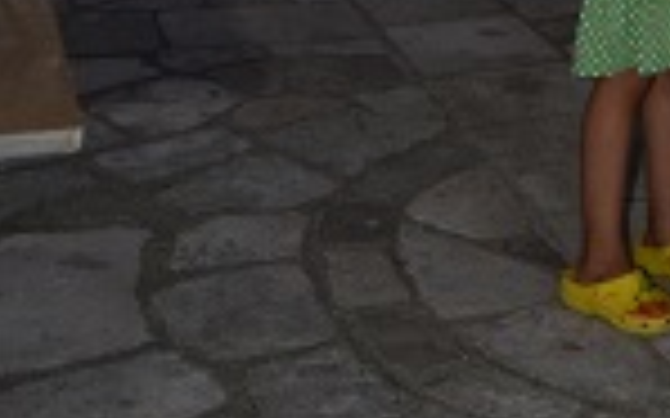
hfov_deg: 25.7
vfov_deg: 12.6
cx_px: 746
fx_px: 1351
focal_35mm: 74
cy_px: -654
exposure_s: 1/60
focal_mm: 12
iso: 640
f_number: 4
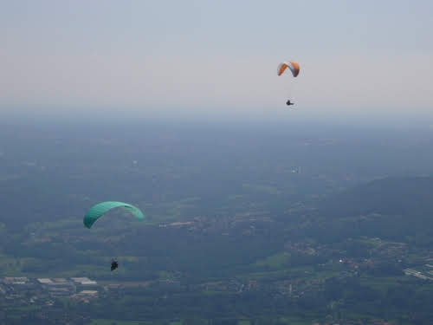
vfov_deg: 14.5
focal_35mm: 102
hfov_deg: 19.3
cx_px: 216
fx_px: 1276
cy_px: 162
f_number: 11
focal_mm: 16.8
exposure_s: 1/320
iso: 80
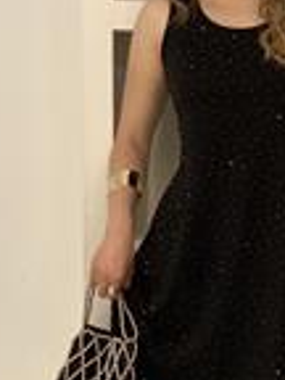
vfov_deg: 13.2
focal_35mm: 149
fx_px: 1636
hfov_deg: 9.9
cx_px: 240
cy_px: 278
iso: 250
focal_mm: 6
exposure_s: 1/33
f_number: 2
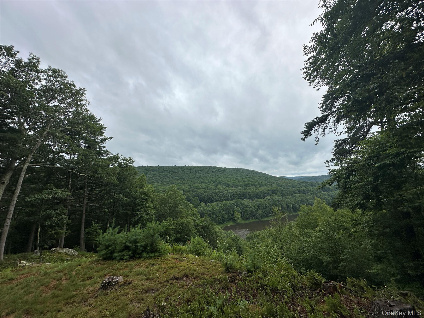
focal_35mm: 14
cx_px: 212
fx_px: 171
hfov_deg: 102.1
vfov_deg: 85.7
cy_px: 159
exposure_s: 1/1366
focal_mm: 2.22
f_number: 2.2
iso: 50
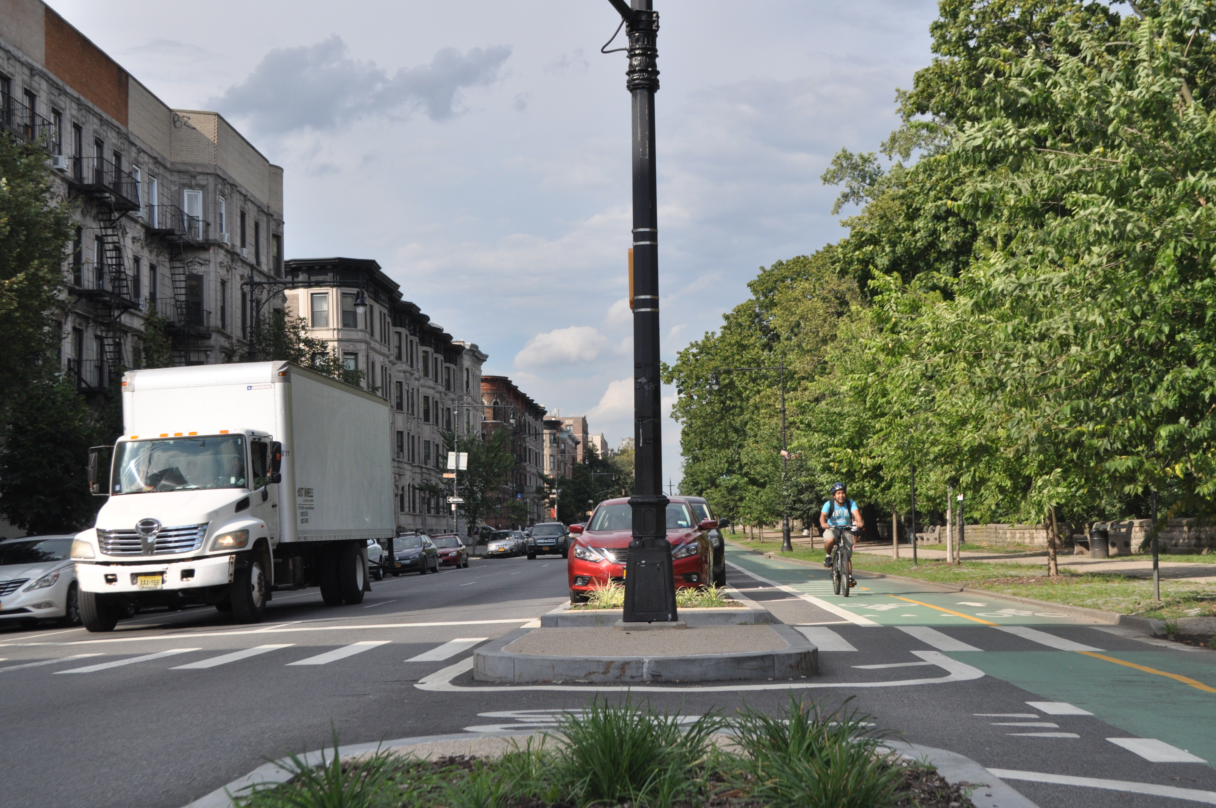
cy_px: 404
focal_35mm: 52
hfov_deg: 37.9
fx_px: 1771
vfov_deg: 25.7
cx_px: 608
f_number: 7.1
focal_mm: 35
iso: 500
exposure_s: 1/1250
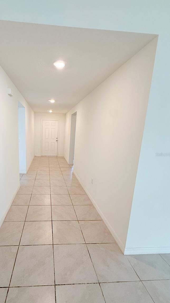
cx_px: 55
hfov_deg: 65.1
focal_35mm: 16
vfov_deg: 99.4
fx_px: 128
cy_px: 154
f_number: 2.2
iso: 200
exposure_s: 1/120
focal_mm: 2.22
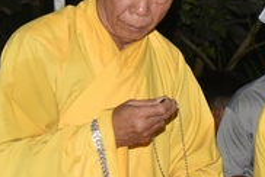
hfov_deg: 12.2
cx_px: 448
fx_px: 1158
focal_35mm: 157
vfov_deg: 8.8
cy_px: 102
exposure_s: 1/60
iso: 640
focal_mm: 44
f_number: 4.5
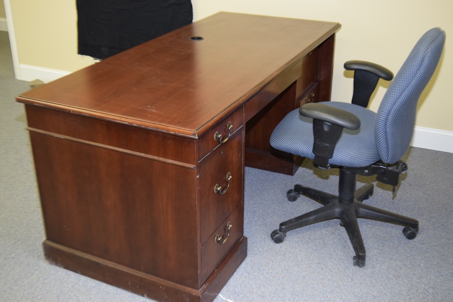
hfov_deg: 42.3
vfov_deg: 29.0
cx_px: 226
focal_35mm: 46
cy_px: 151
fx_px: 585
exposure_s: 1/60
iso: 900
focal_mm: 31
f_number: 4.2
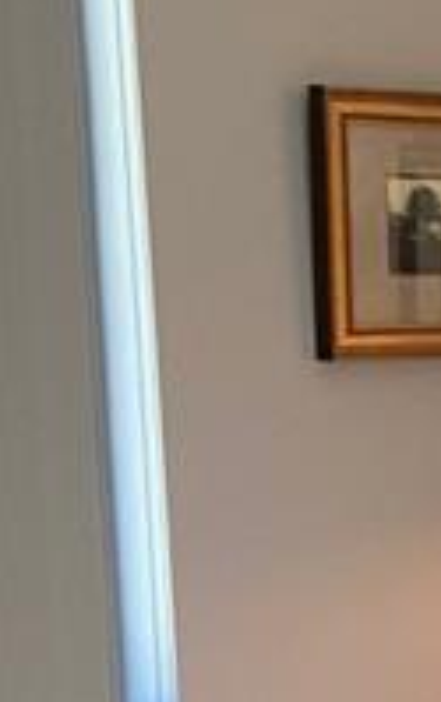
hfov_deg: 6.7
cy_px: 579
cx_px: 1577
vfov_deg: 12.5
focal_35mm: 166
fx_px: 3181
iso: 100
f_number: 1.8
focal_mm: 4.25
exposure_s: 1/60
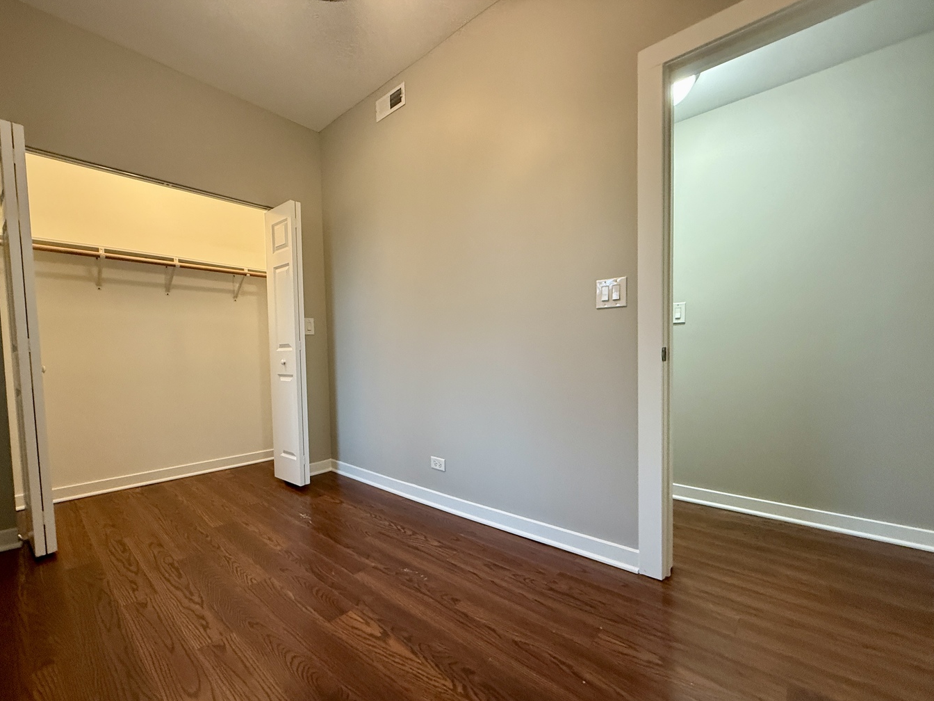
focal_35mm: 15
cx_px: 440
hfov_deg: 98.1
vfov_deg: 81.6
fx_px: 405
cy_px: 373
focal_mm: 2.22
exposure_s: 1/60
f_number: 2.2
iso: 320
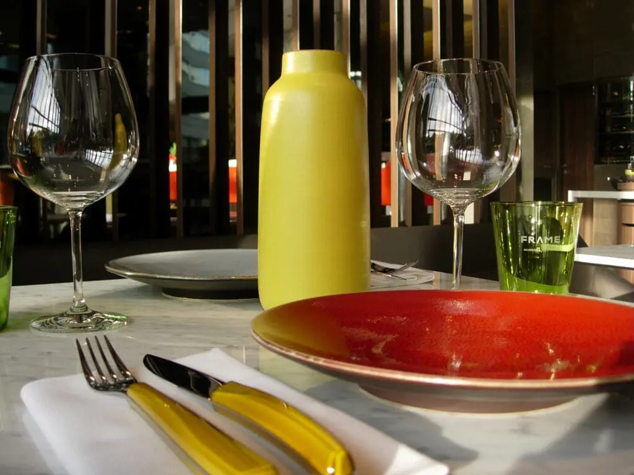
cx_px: 317
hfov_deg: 49.0
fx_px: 696
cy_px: 238
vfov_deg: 37.7
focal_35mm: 38
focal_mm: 7.8
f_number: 2.8
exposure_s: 1/186
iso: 64
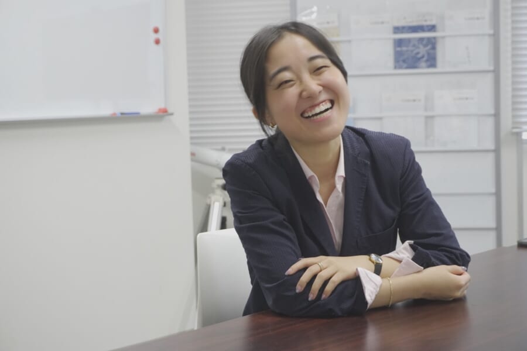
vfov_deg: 21.1
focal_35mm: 64
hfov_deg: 31.2
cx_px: 264
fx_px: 944
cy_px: 176
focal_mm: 43
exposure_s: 1/20
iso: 1600
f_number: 5.6
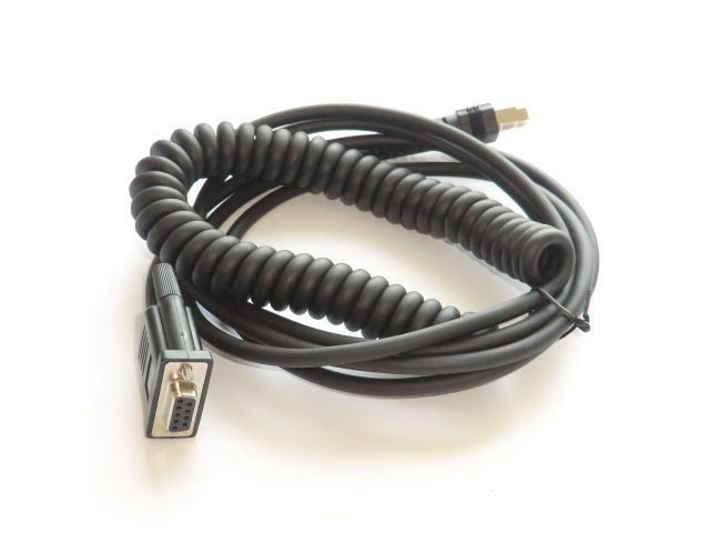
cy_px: 266
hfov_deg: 34.9
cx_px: 355
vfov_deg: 26.6
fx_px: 1128
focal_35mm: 55
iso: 400
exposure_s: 1/60
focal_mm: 9.8
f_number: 4.2
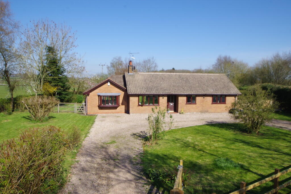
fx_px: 230
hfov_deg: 64.5
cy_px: 97
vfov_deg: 45.7
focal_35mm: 28
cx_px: 146
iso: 100
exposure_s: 1/100
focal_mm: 19
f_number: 11
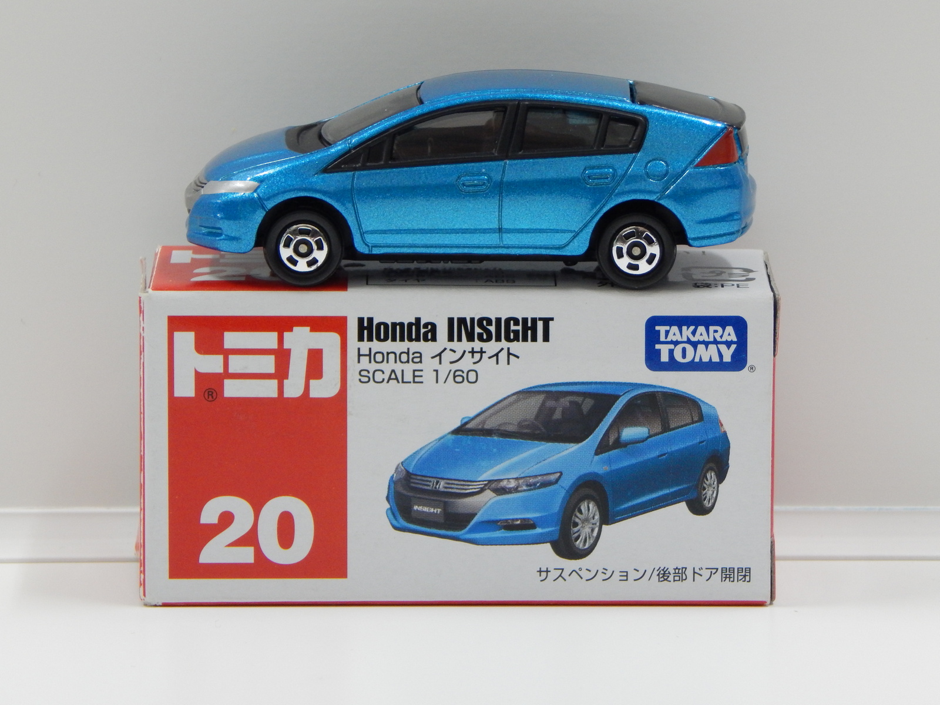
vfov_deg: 6.4
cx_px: 470
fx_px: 6300
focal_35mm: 232
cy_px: 352
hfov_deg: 8.5
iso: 400
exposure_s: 1/20
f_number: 5.6
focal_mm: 41.7
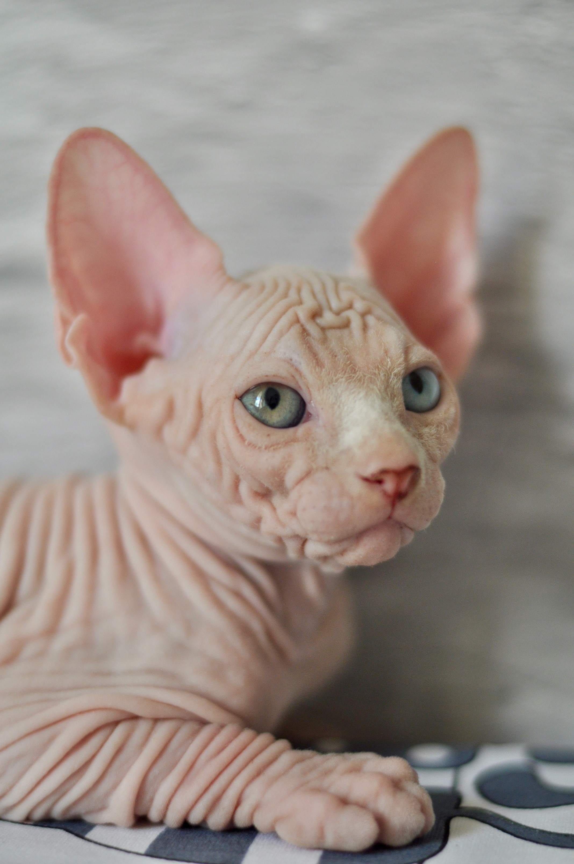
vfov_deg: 27.0
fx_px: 1798
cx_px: 287
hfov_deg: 18.1
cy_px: 432
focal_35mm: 75
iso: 500
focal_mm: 50
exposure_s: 1/640
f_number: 1.8
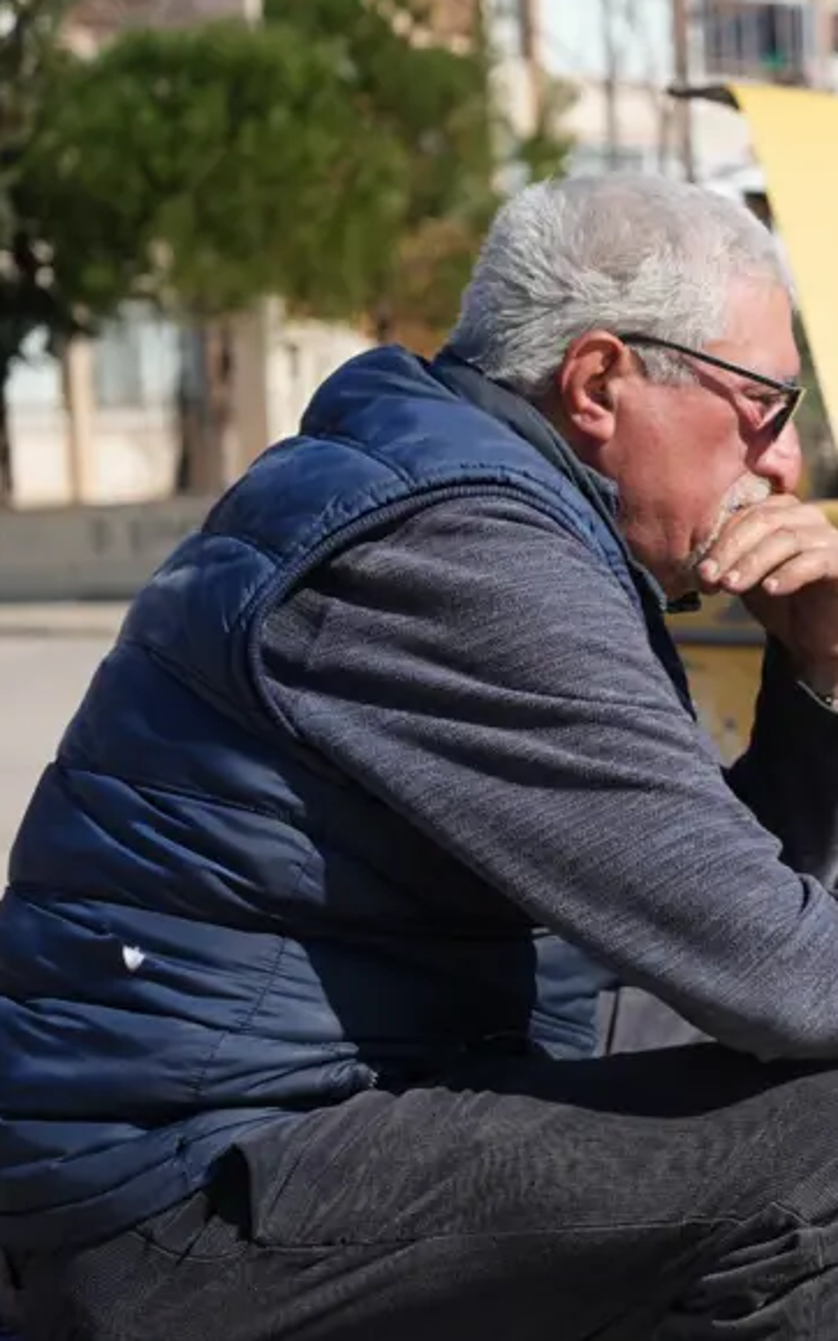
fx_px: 2996
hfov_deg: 15.5
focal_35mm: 82
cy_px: 665
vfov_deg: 25.2
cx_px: 924
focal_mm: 53
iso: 100
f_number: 4.5
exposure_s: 1/640
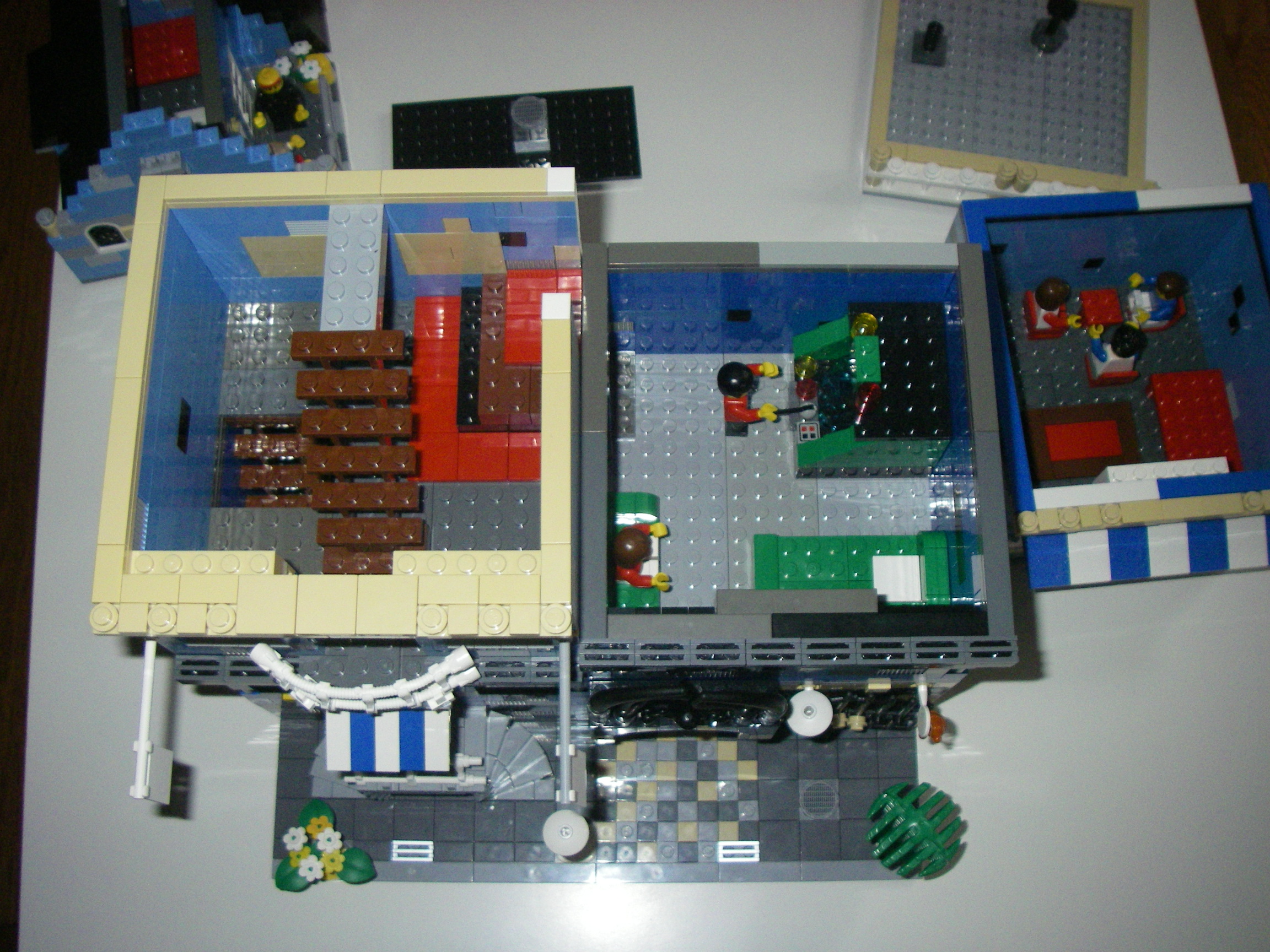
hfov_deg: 49.0
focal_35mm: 38
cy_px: 476
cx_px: 635
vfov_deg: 37.7
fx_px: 1394
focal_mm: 6.3
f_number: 3.3
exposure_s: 1/50
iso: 400
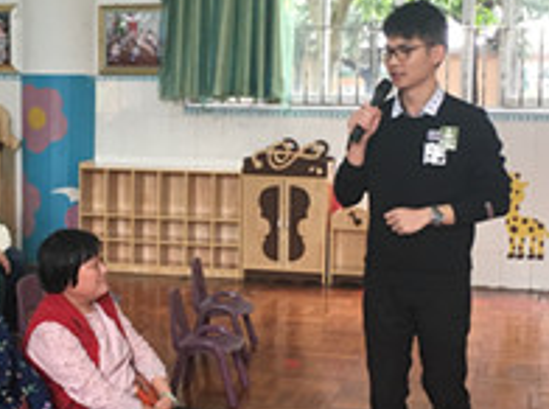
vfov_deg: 18.6
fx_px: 1250
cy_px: 200
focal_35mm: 79
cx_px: 164
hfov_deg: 24.6
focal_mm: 4.15
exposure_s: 1/33
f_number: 2.2
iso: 125
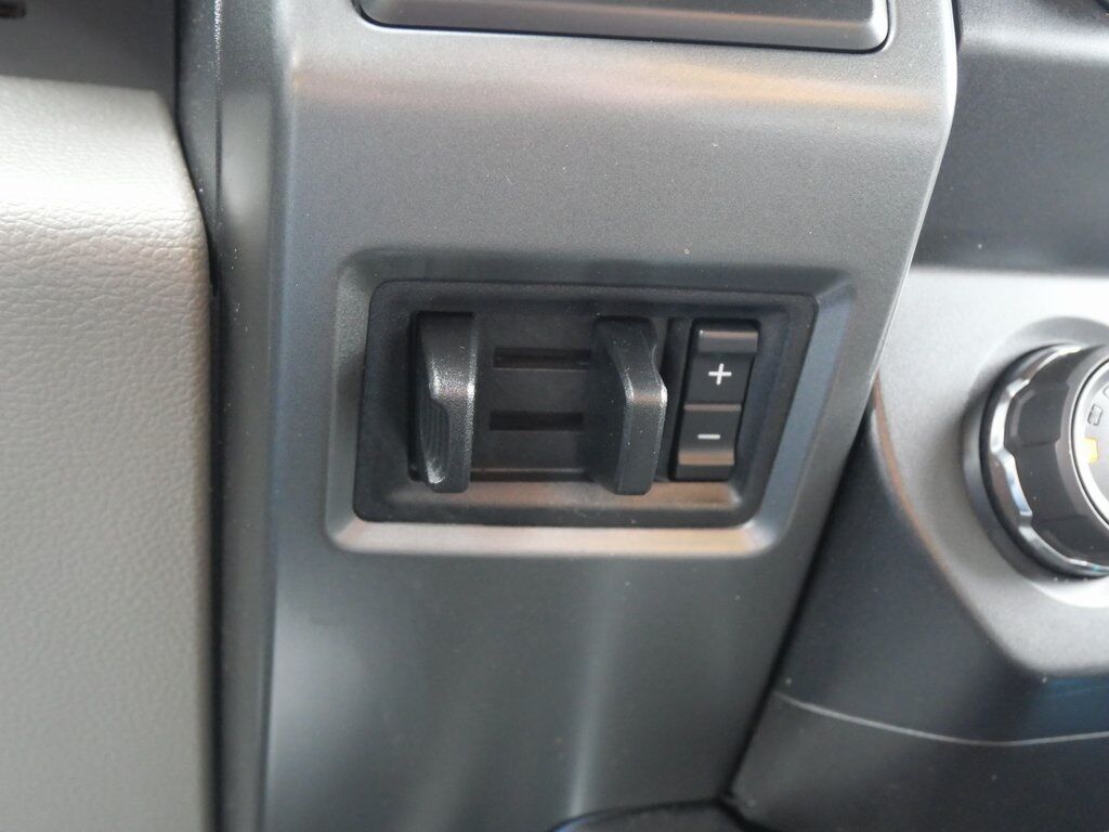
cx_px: 554
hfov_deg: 56.8
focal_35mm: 32
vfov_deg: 44.2
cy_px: 416
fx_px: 1025
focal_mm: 16
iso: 3200
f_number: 4
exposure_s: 1/25
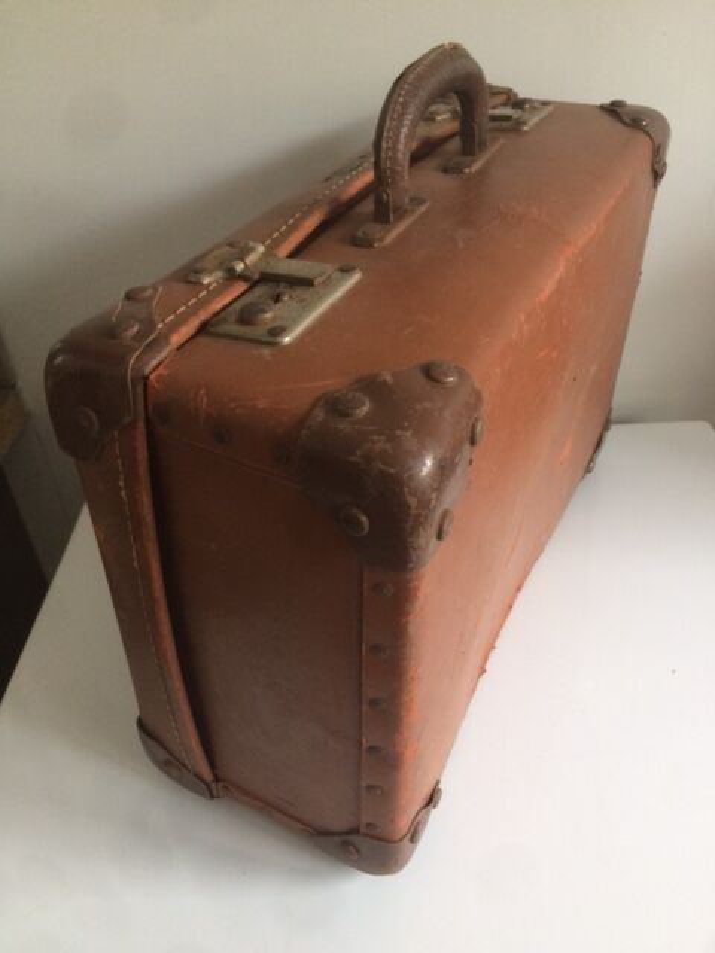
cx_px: 358
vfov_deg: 61.7
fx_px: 799
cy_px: 476
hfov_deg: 48.2
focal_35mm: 29
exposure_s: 1/33
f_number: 2.2
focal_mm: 4.15
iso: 80
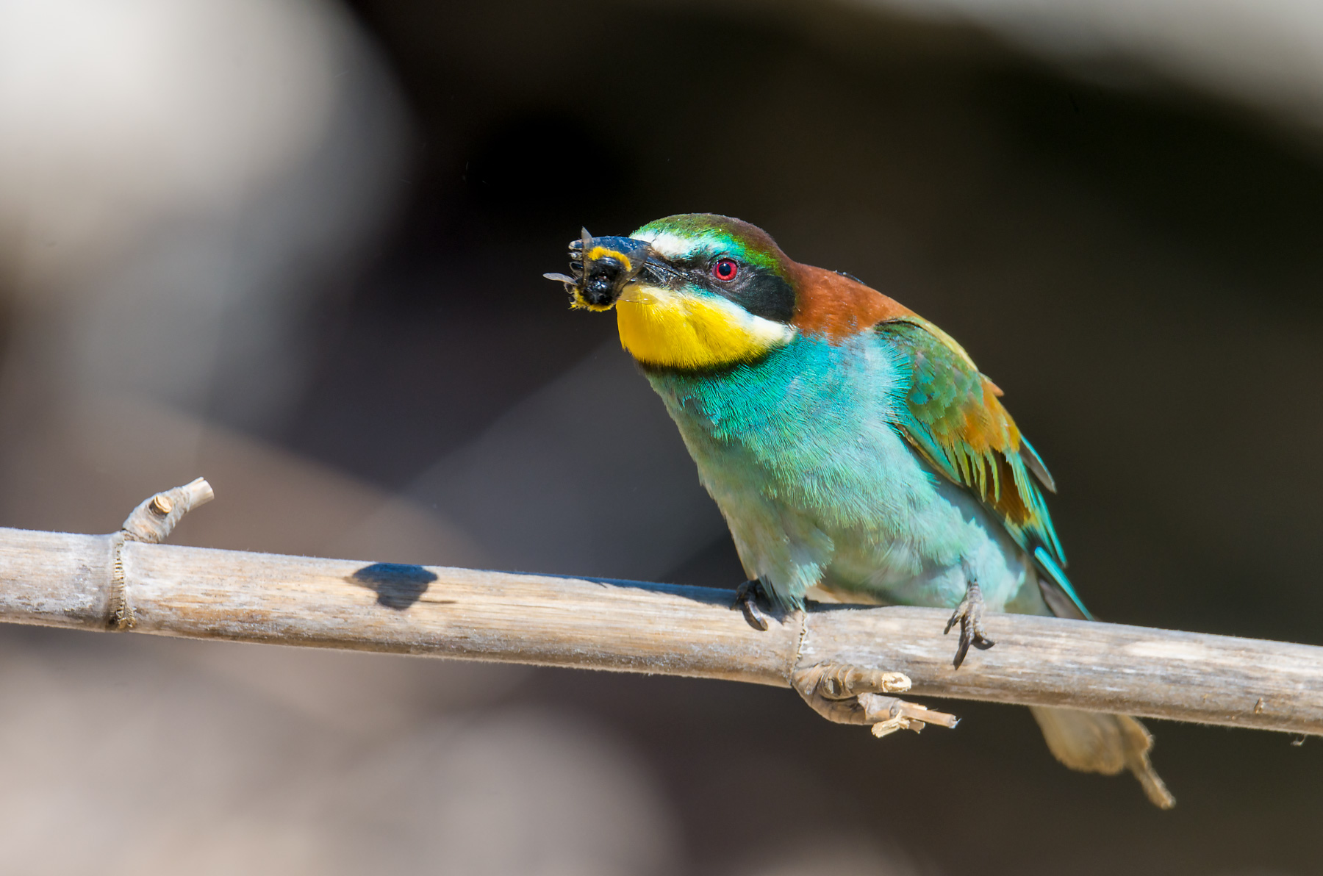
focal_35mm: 900
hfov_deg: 2.3
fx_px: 33005
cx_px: 662
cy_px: 438
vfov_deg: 1.5
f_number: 7.1
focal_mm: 600
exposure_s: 1/640
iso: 250
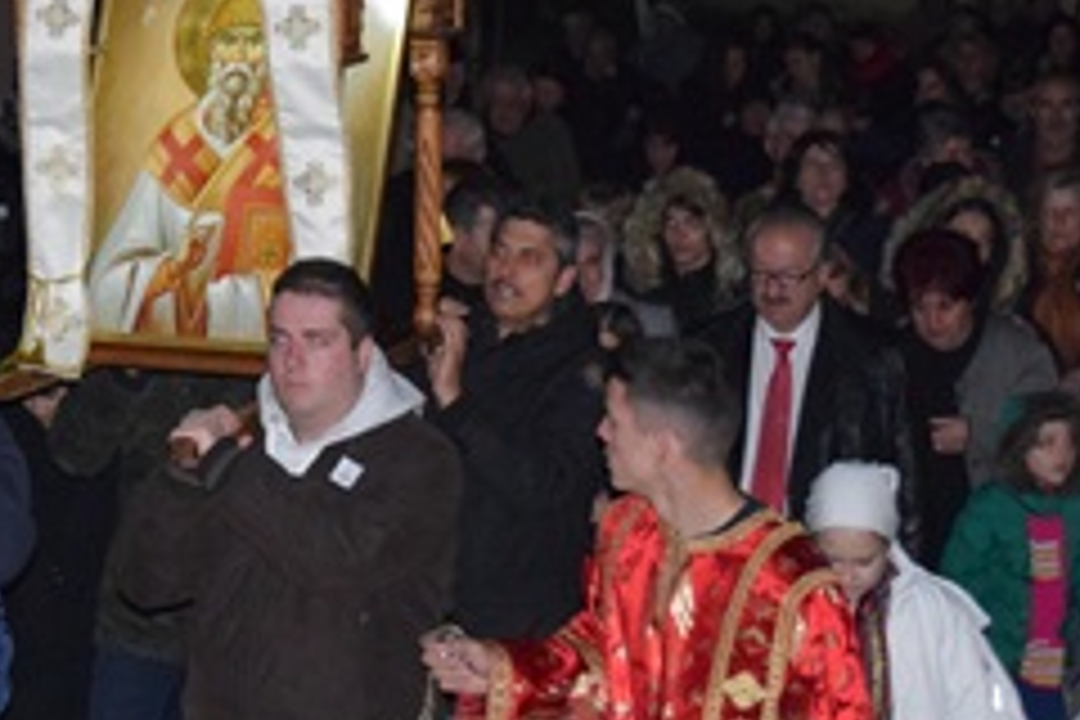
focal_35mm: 131
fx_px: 3930
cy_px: 432
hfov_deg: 15.5
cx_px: 184
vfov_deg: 10.5
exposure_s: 1/60
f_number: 4.2
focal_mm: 28
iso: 3200
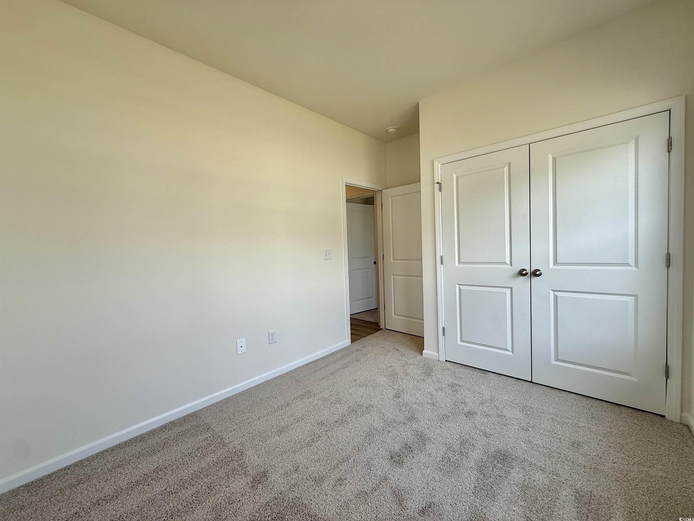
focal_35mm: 14
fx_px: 281
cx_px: 347
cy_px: 260
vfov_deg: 85.7
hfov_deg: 102.1
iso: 50
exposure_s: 1/134
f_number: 2.2
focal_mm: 2.22
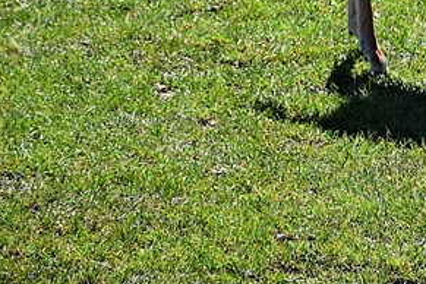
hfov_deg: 2.8
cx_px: 653
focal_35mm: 738
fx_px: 8732
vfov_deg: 1.9
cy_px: -130
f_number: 6.3
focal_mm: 140
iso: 200
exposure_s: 1/640
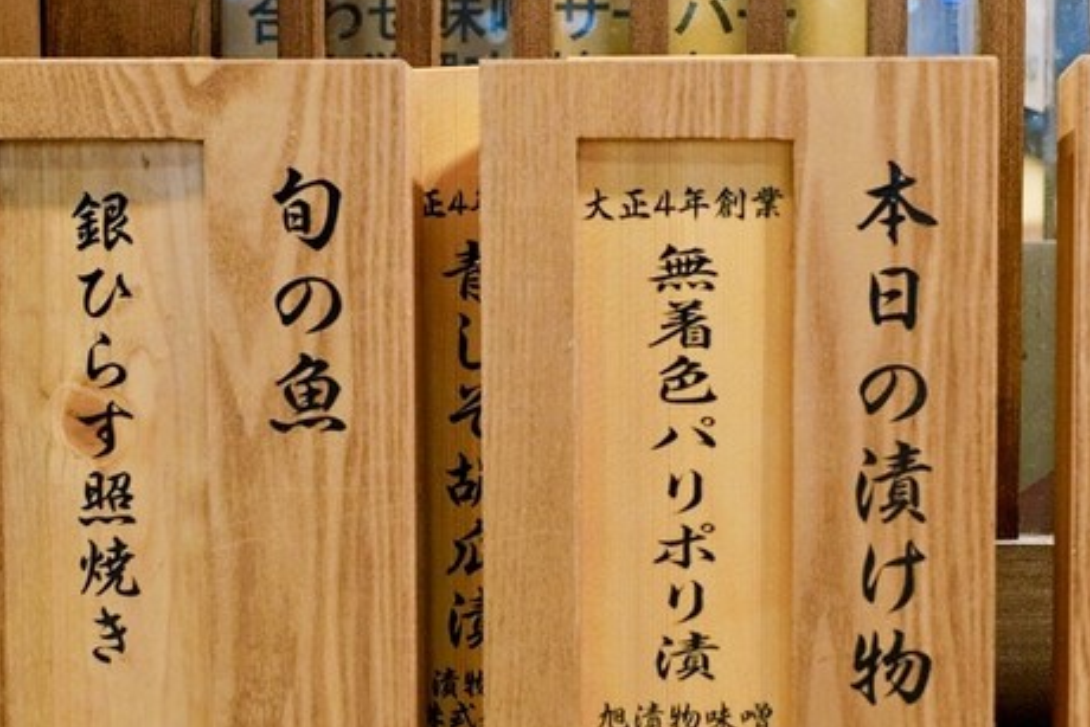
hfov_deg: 40.7
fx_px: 1454
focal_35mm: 48
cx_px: 699
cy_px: 471
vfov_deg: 28.0
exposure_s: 1/30
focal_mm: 26
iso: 1000
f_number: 4
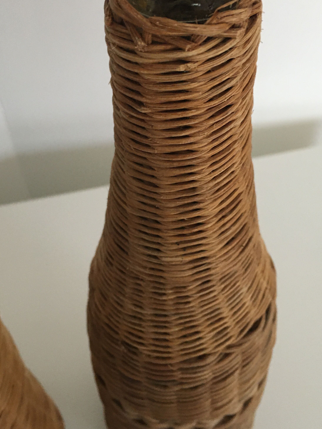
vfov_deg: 46.6
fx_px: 496
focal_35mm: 40
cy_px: 179
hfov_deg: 36.0
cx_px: 156
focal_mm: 4.15
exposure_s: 1/30
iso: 160
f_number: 2.2
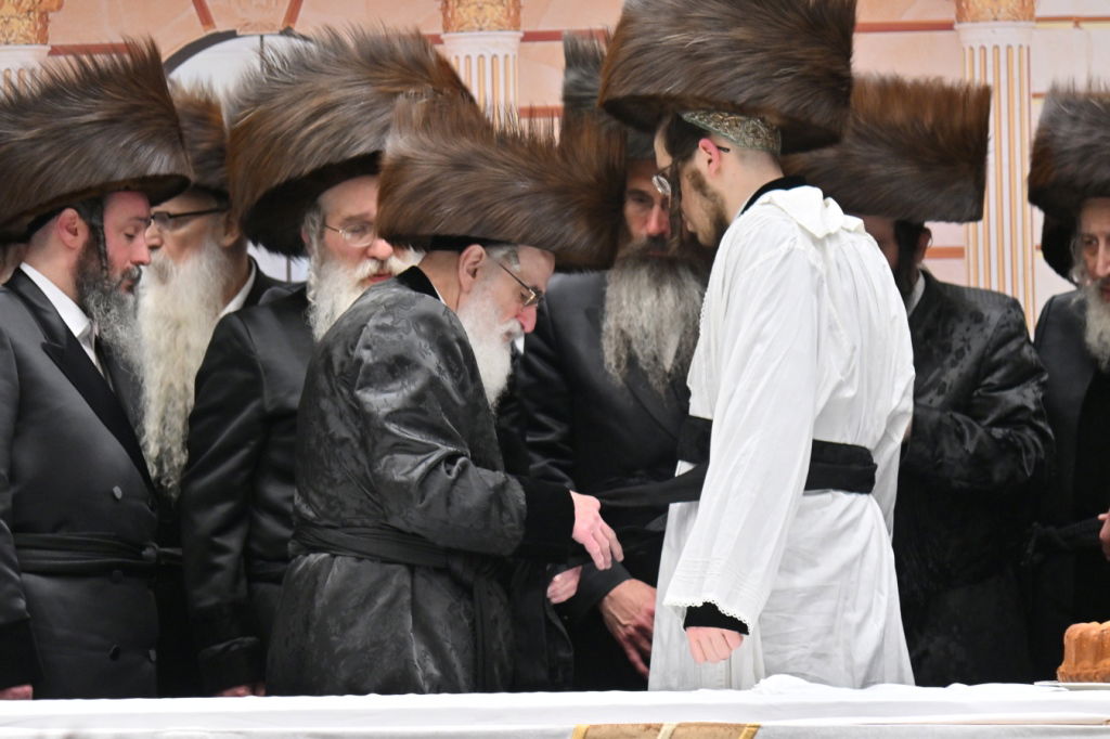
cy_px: 370
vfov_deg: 7.6
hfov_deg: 11.4
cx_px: 555
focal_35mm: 180
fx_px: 5548
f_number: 4
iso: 640
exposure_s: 1/320
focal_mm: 120
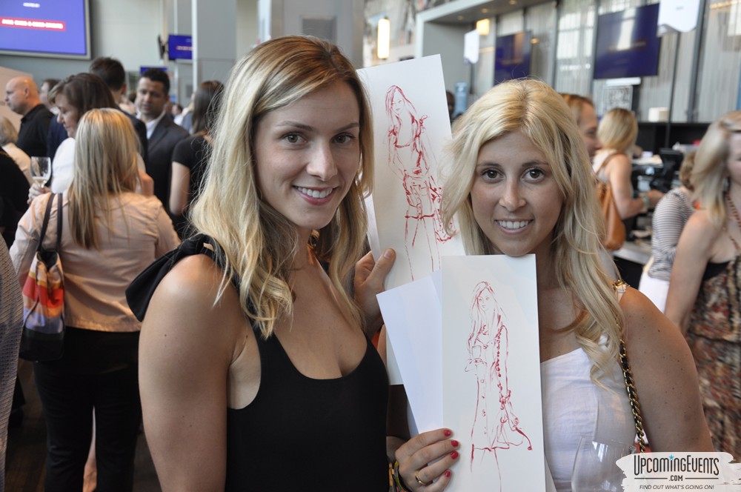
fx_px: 987
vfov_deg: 28.0
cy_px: 246
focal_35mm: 48
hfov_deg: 41.2
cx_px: 370
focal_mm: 32
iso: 400
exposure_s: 1/25
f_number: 5
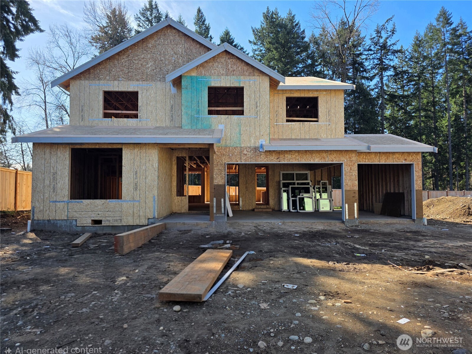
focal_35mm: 23
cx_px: 236
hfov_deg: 73.9
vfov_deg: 58.9
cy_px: 177
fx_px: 314
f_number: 1.7
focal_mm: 6.3
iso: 80
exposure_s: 1/5000
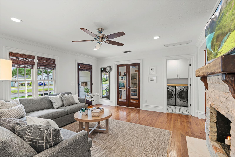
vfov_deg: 73.8
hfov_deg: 96.7
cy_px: 78
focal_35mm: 16
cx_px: 118
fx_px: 104
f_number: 9.5
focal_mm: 16
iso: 100
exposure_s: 1/1.43
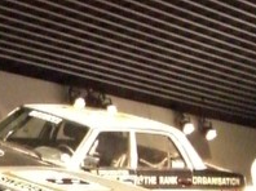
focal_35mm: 123
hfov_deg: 15.6
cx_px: -35
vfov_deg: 11.5
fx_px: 909
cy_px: 286
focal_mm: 6.2
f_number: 2.7
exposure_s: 1/40
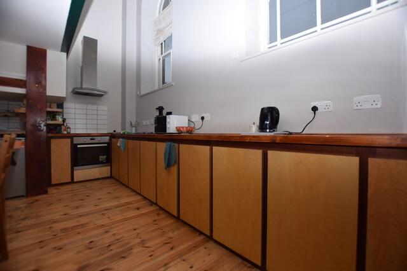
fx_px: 169
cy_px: 136
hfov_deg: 100.4
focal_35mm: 15
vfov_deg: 77.3
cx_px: 204
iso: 100
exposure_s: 1/200
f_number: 4
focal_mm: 10
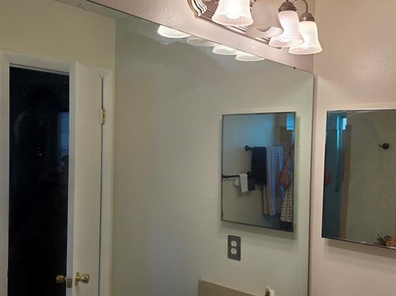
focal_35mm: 37
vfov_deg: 38.6
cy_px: 156
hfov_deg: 50.2
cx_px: 193
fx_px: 423
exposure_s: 1/120
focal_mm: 6.25
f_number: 1.7
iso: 40
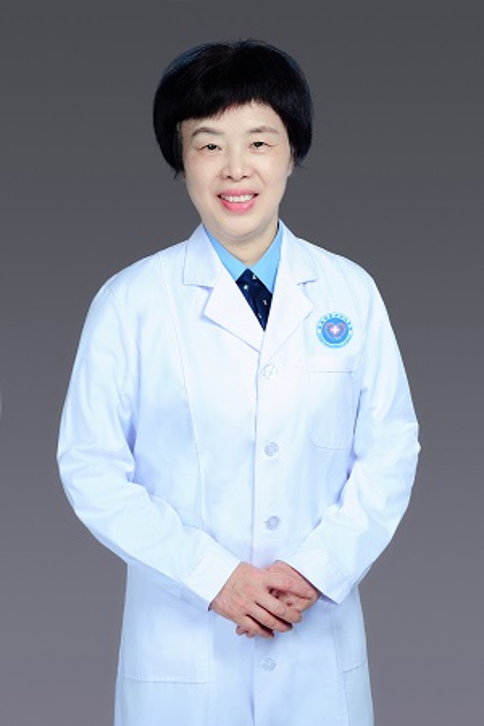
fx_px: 1008
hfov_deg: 27.0
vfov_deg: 39.6
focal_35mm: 50
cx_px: 242
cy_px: 363
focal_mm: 50
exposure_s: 1/125
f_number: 10
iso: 200
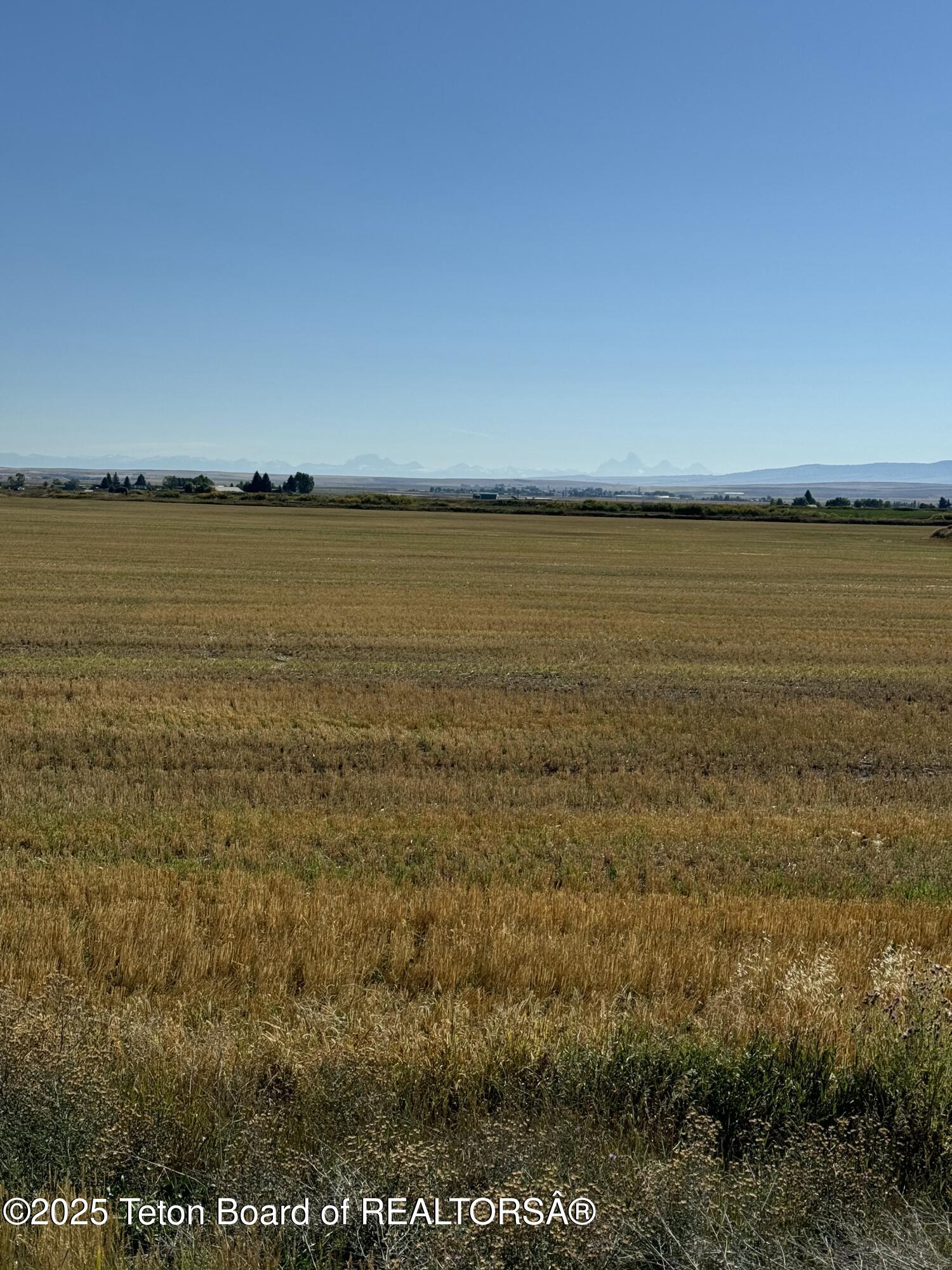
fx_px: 1760
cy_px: 635
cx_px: 476
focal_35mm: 48
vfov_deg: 39.7
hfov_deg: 30.3
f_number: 1.78
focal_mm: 6.76
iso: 64
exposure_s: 1/10417
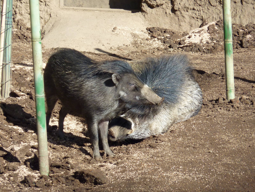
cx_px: 128
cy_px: 96
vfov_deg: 5.7
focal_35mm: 260
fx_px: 1915
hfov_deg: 7.6
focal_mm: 42.6
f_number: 4.7
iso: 200
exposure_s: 1/500
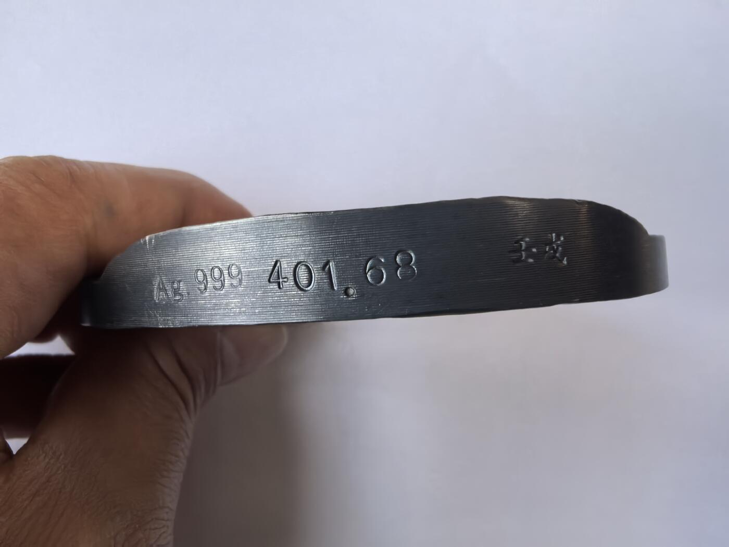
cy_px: 274
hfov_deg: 65.3
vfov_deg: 51.4
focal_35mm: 27
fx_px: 569
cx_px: 364
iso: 160
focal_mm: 1.76
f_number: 2.2
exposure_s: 1/50
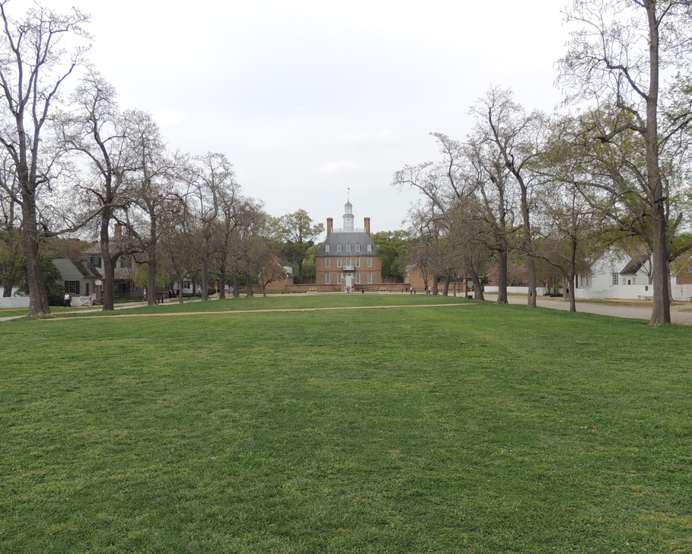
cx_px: 352
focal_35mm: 33
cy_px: 280
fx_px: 676
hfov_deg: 54.2
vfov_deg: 44.5
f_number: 3
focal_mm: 4.3
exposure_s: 1/1000
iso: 100
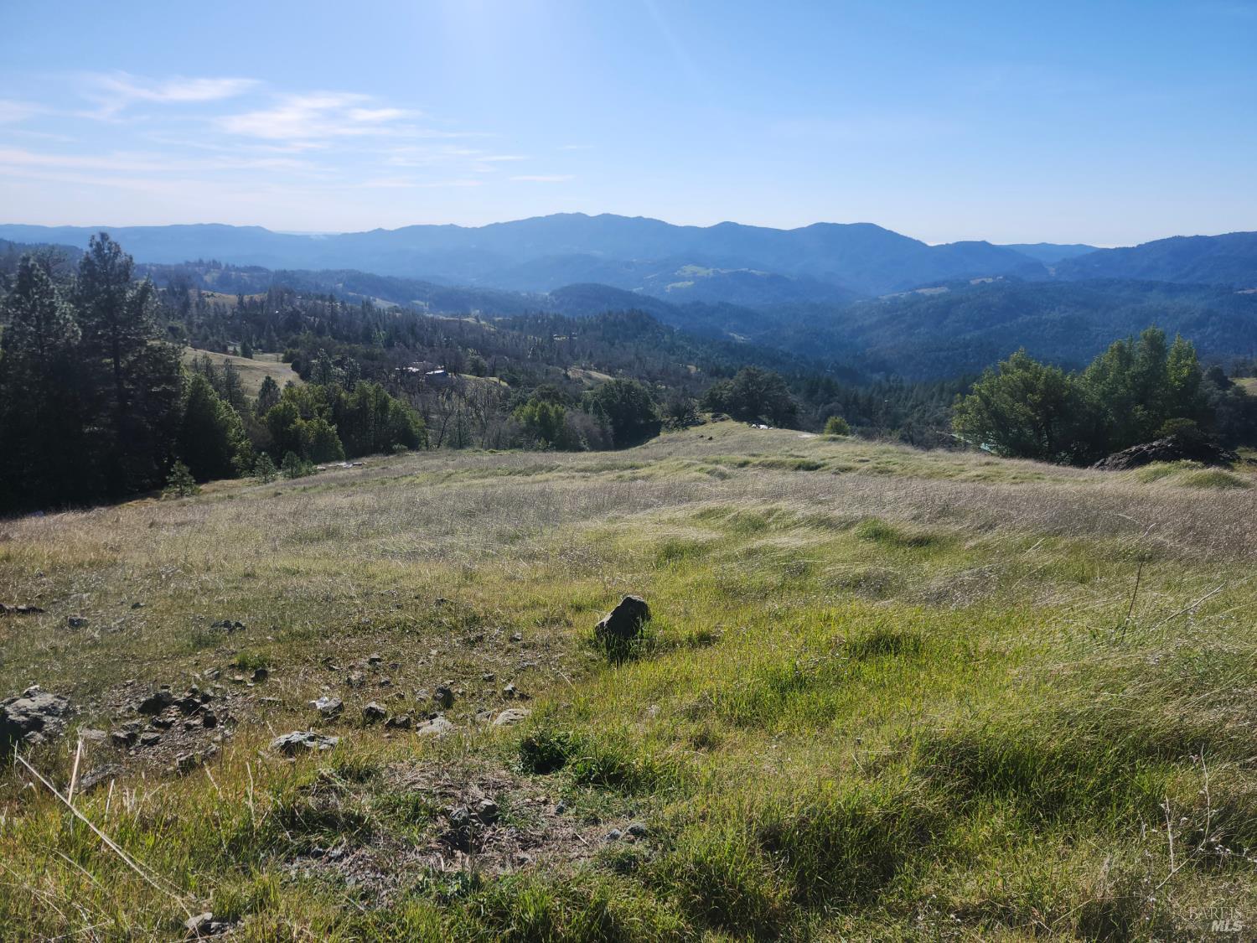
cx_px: 628
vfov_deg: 58.9
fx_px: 835
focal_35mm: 23
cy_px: 472
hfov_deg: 73.9
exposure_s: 1/2140
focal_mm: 5.54
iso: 25
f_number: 1.8
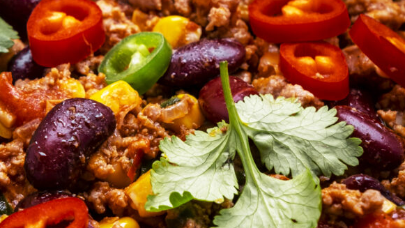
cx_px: 17
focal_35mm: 249
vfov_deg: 4.9
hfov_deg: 8.6
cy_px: 205
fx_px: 2674
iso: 80
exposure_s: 1/125
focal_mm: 72.1
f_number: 7.1
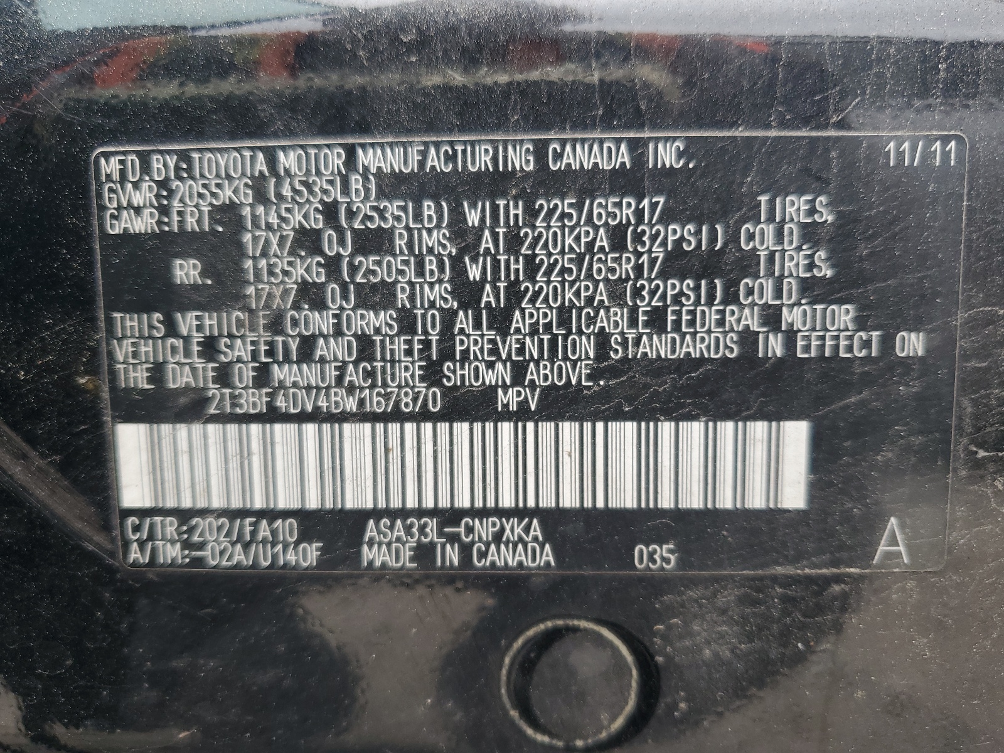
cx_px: 502
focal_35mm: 26
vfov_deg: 53.1
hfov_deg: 67.3
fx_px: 754
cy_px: 376
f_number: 1.5
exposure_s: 1/143
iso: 50
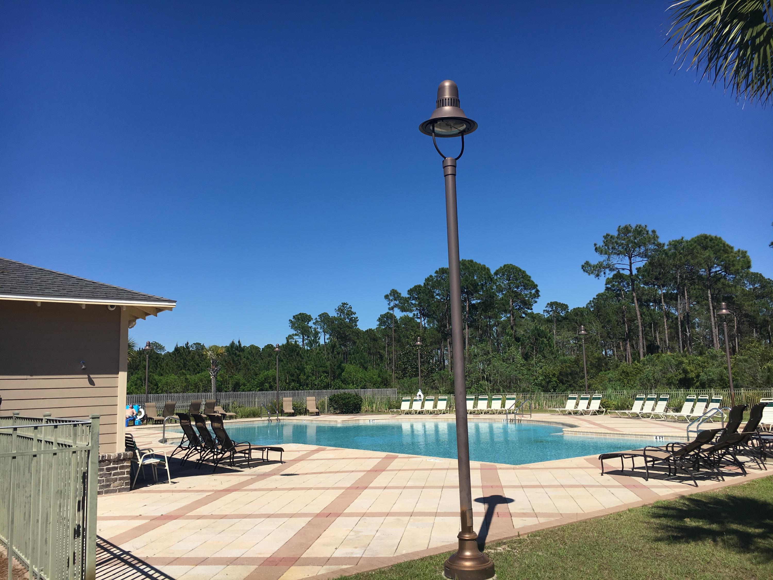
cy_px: 290
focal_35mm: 29
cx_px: 386
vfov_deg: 48.2
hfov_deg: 61.7
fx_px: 648
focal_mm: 4.15
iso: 25
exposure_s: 1/2564
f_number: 2.2
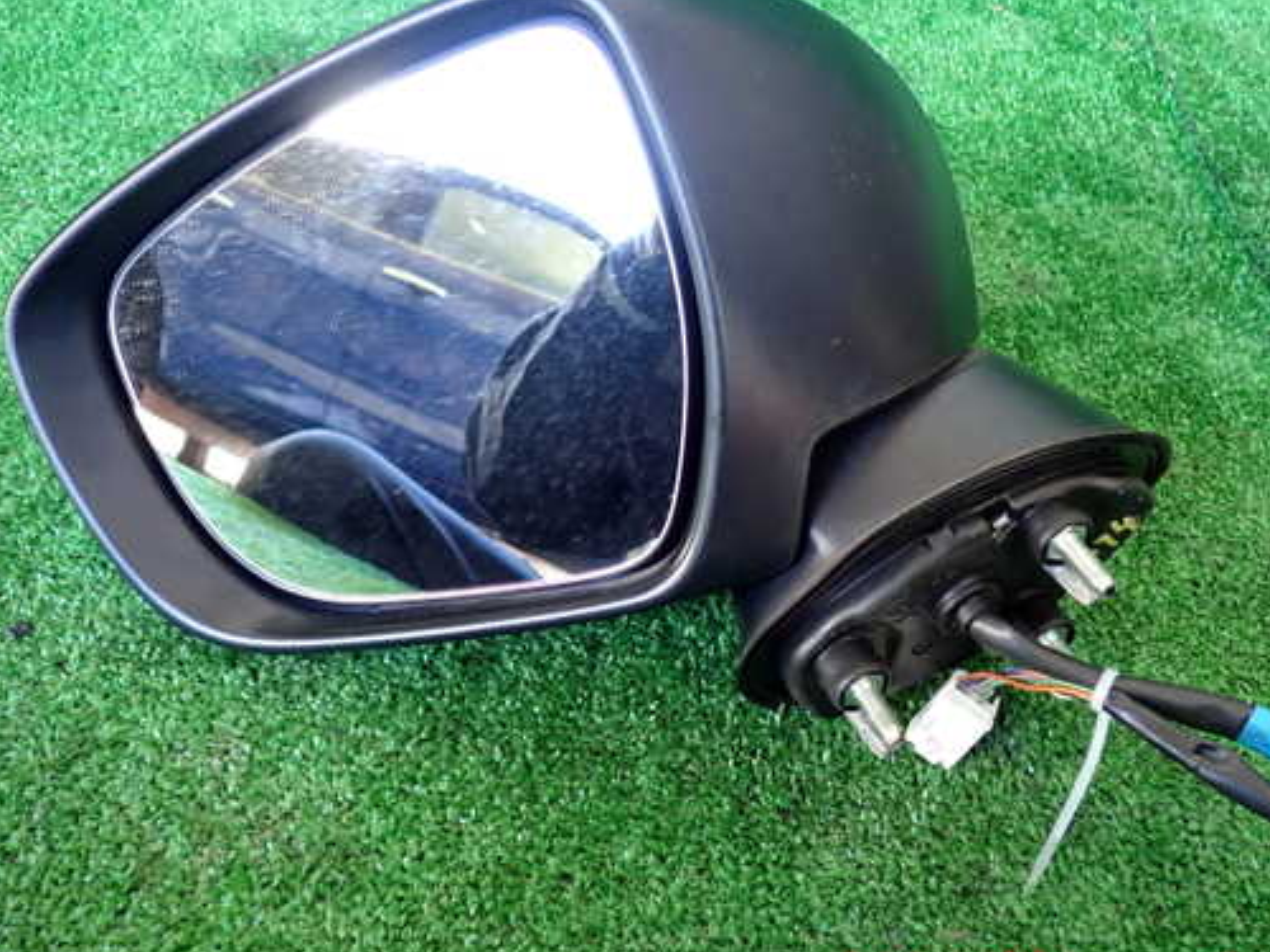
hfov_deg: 51.3
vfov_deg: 39.6
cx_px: 658
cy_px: 439
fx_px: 1321
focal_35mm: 36
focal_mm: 5.4
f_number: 2.3
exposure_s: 1/30
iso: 320
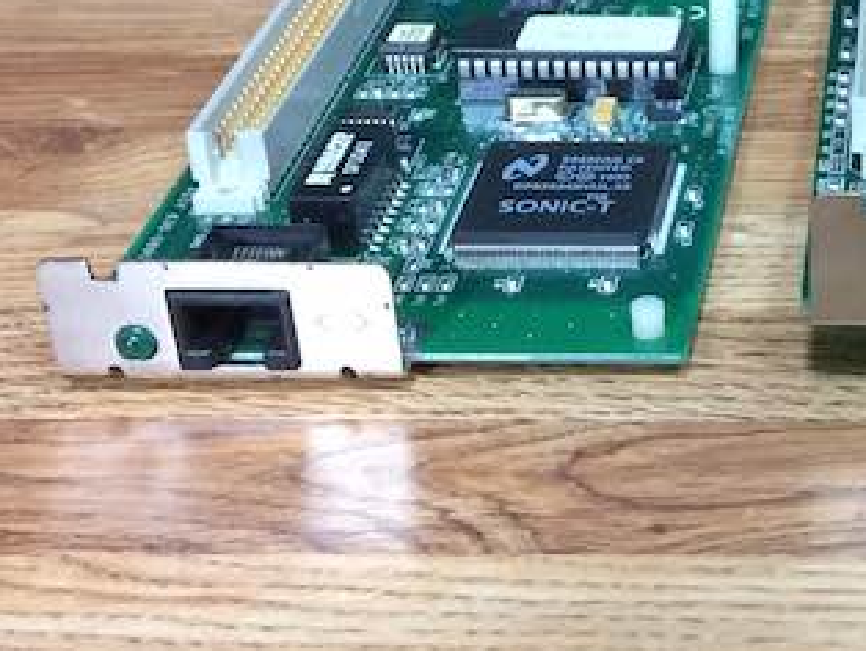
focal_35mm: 83
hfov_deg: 21.7
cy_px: 76
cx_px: 1056
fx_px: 2078
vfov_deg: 17.6
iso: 125
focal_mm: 4.15
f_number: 2.2
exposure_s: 1/30
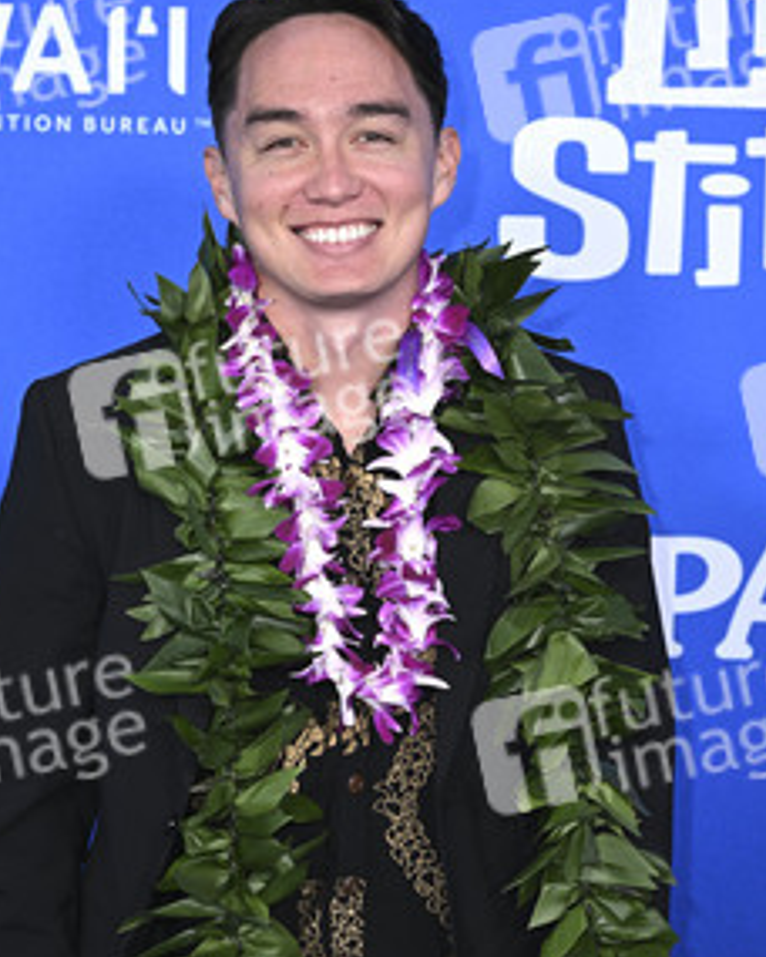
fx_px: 3202
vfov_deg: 17.0
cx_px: 339
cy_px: 567
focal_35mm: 113
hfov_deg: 13.6
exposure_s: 1/200
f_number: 6.3
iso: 1600
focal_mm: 86
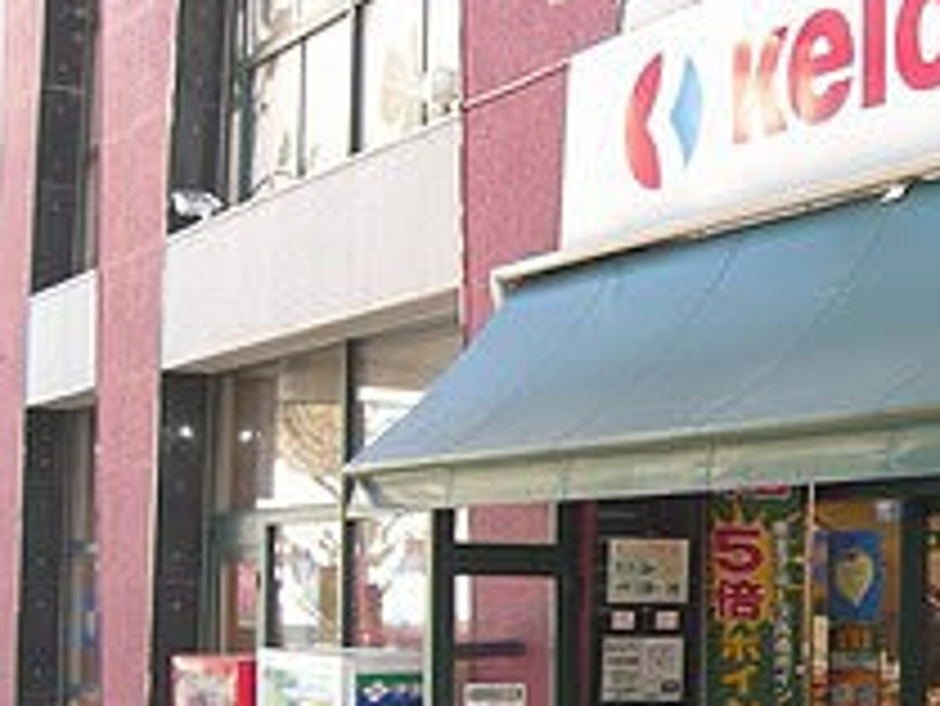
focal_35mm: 82
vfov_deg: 17.8
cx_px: 962
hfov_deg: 22.8
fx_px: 2228
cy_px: 580
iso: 100
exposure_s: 1/125
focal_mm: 7.9
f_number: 2.8
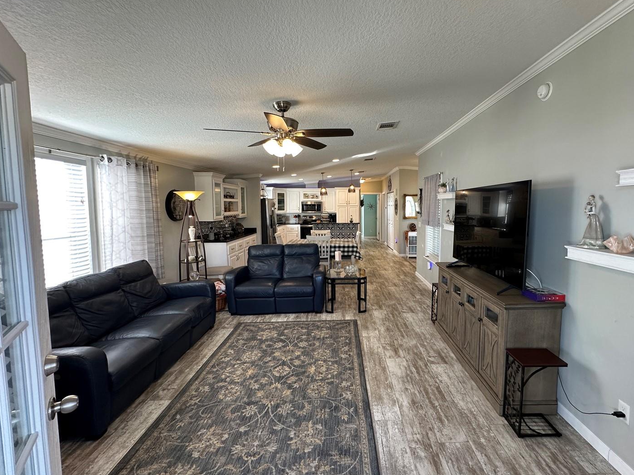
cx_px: 352
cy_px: 229
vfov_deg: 78.1
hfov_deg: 94.1
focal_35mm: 16
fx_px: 293
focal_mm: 2.22
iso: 200
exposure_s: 1/120
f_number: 2.2
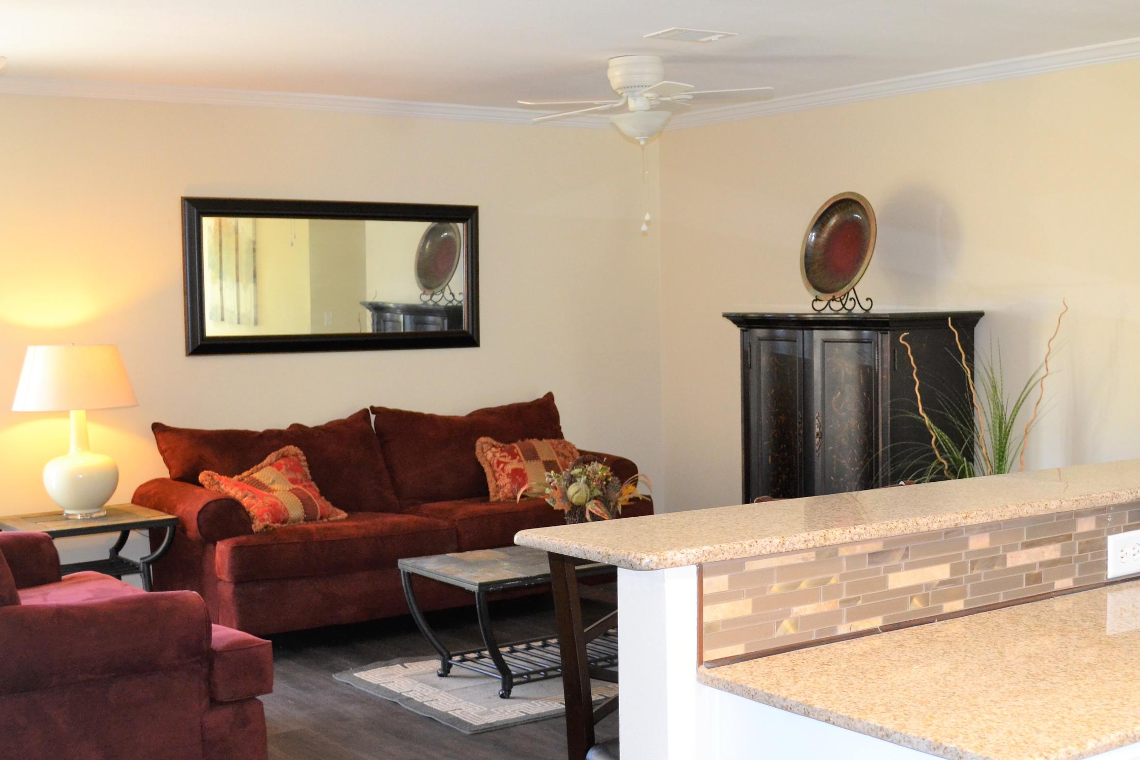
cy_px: 440
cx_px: 696
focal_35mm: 48
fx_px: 1520
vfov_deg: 28.0
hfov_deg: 40.9
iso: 1250
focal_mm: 24
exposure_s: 1/60
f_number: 4
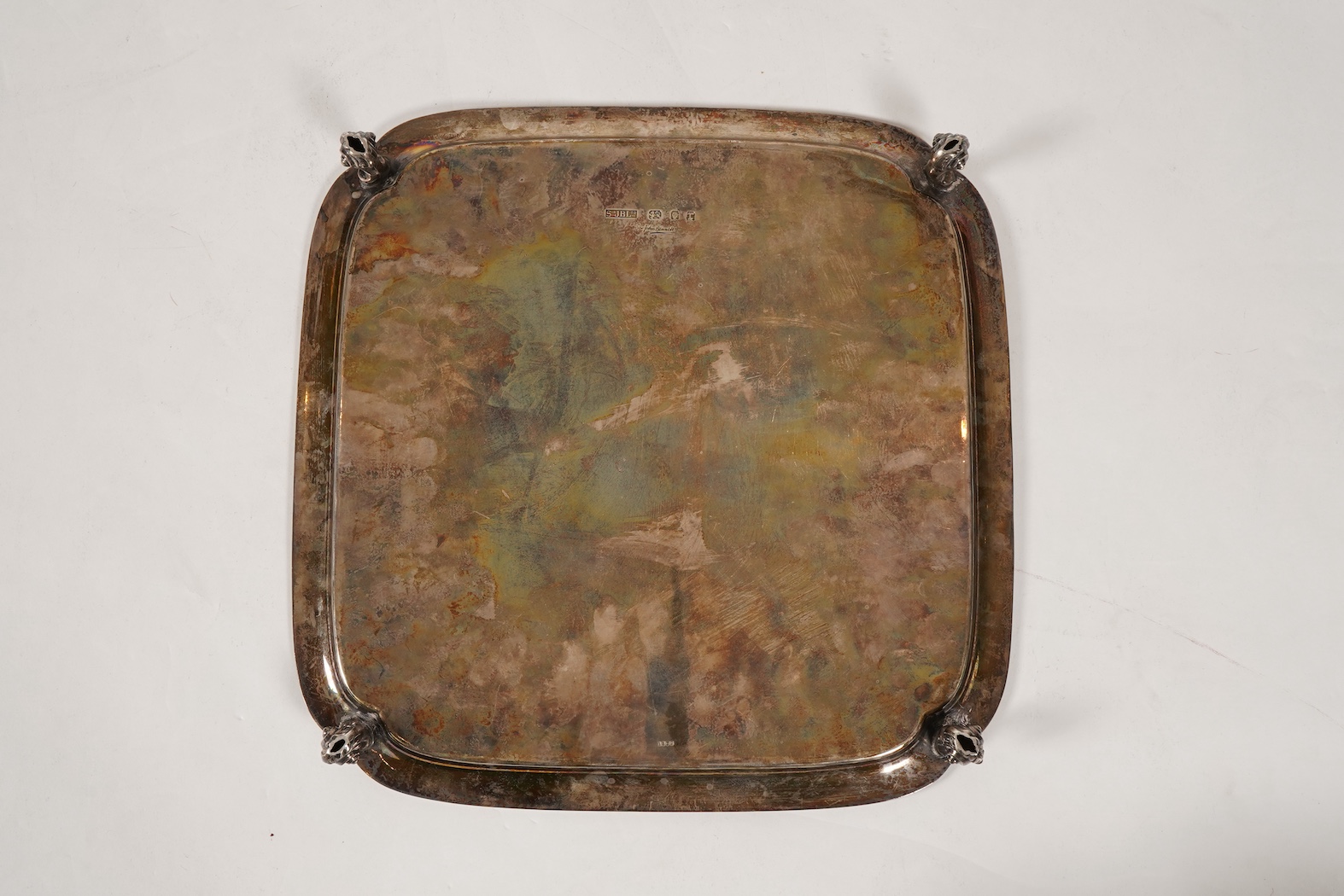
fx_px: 1680
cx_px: 672
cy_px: 448
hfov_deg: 43.6
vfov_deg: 29.9
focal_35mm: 45
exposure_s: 1/125
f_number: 22
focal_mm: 30
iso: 400
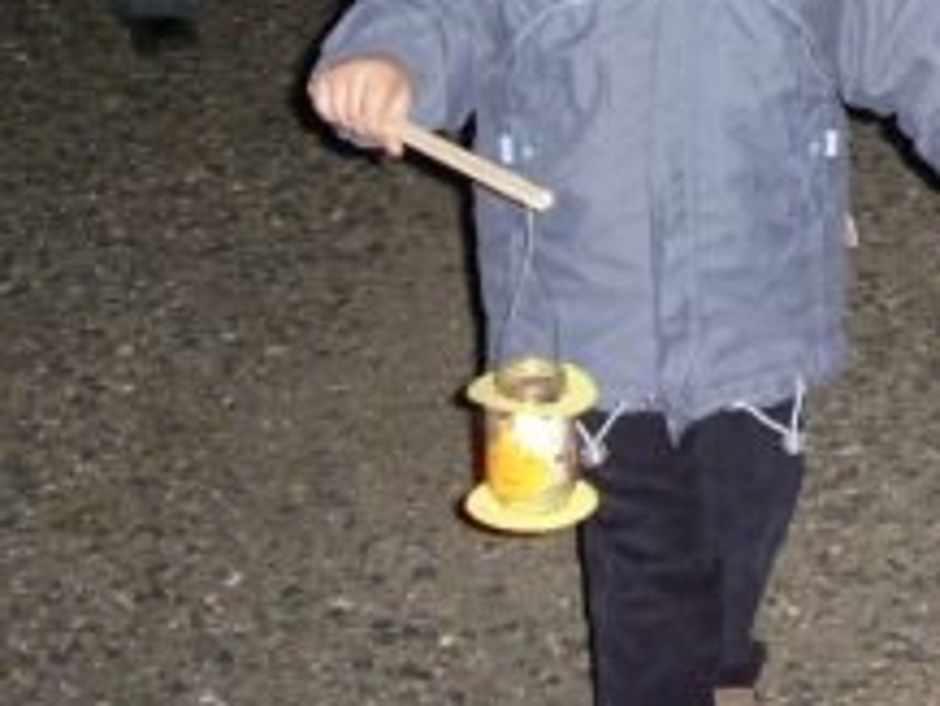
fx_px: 2255
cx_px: 979
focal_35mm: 83
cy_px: -26
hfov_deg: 22.5
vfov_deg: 17.3
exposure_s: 1/30
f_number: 2.9
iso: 183
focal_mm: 5.8
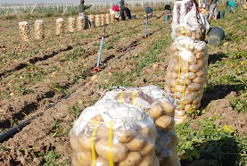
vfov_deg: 13.2
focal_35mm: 104
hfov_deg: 19.6
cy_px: 120
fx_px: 715
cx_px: 116
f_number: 8
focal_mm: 32
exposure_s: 1/250
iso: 100
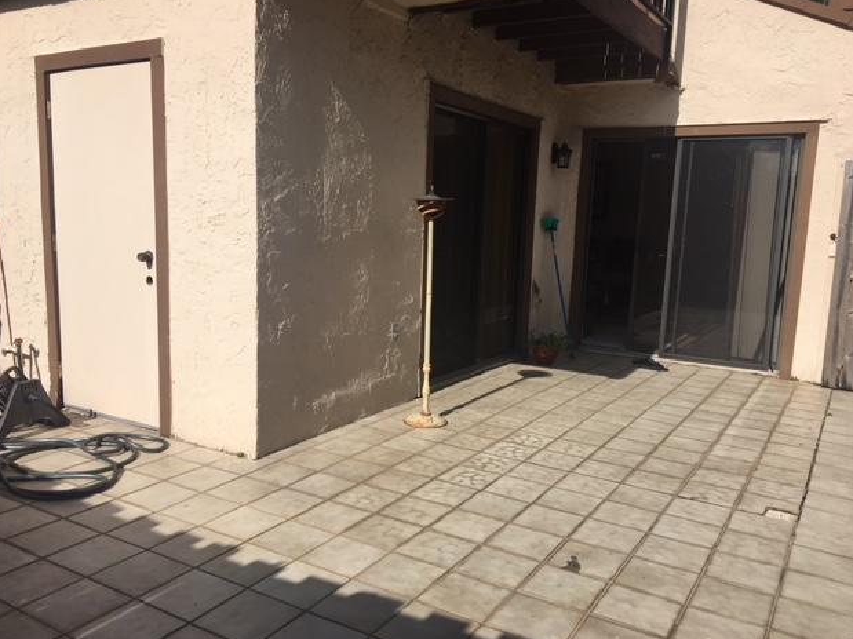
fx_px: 739
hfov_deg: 60.0
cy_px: 324
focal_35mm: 30
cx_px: 413
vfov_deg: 46.8
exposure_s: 1/2959
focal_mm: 4.15
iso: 25
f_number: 2.2
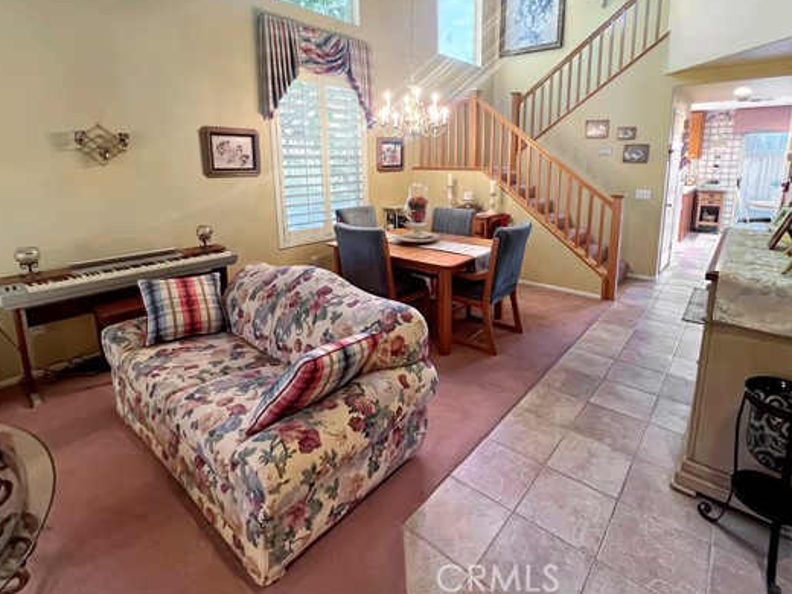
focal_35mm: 16
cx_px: 428
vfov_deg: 77.1
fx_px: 366
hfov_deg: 94.3
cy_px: 235
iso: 250
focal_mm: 1.57
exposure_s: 1/60
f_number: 1.8
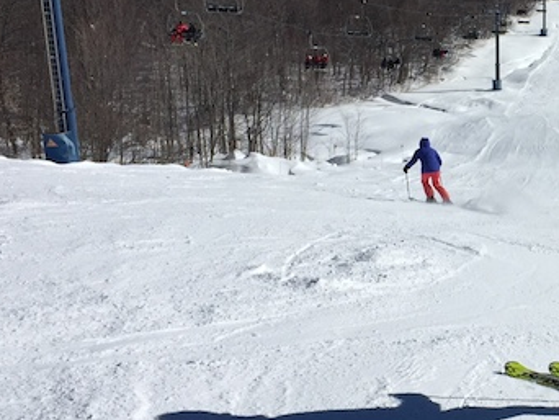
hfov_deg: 25.5
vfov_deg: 20.4
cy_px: 165
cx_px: 579
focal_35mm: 72
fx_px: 1164
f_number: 2.2
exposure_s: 1/5650
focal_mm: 4.15
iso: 32
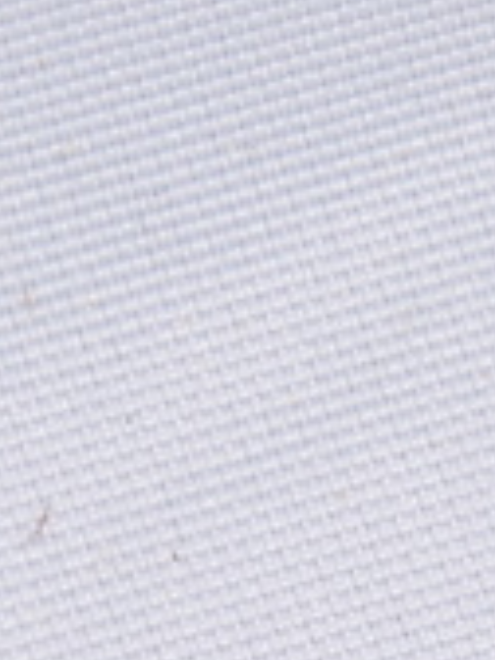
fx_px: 10968
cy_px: -75
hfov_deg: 2.6
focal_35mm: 575
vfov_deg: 3.4
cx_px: 774
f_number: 25
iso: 100
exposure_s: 1/60
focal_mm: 85
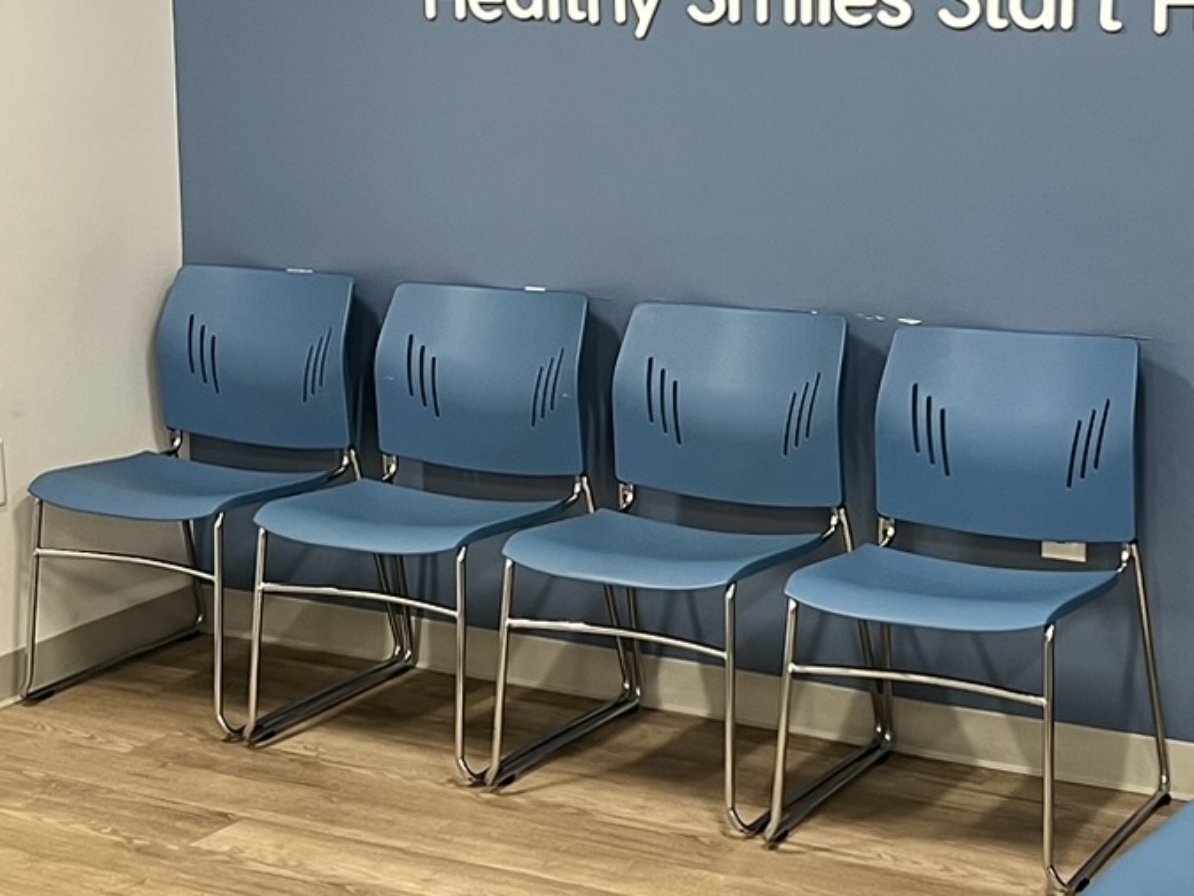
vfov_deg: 18.6
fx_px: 2726
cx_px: 636
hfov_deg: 24.7
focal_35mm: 79
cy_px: 340
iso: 80
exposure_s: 1/60
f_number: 1.5
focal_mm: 5.7
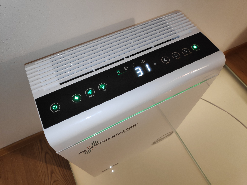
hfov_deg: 81.7
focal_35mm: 20
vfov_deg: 66.0
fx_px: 143
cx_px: 124
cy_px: 92
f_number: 1.9
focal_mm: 3.94
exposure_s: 1/50
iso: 533
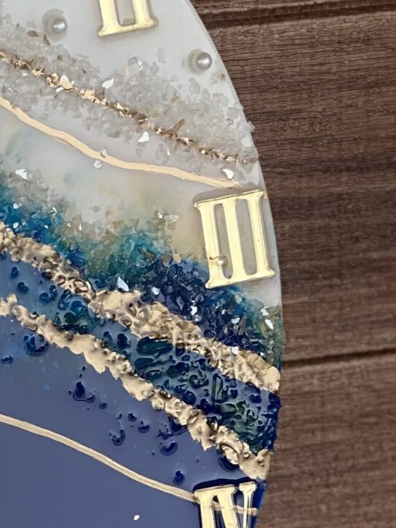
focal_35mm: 185
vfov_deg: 10.7
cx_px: -289
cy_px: 305
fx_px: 2822
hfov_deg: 7.8
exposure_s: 1/100
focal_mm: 6
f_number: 2
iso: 32
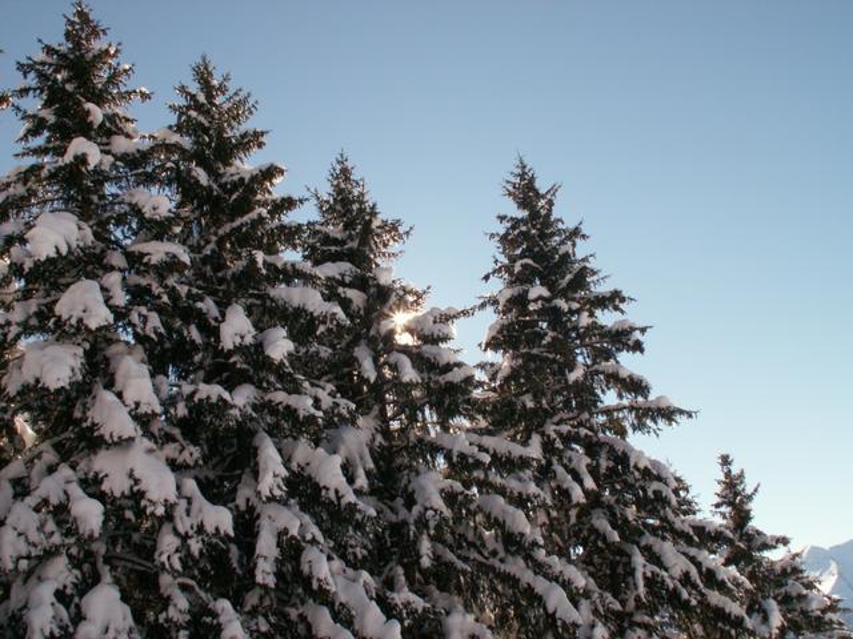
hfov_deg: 52.6
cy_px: 320
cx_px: 426
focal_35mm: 35
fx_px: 862
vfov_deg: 40.7
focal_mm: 5.86
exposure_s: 1/160
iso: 50
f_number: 8
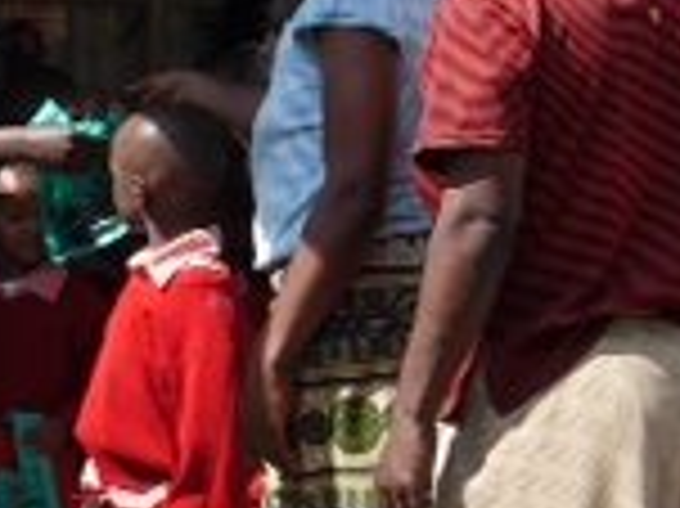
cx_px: -648
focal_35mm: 119
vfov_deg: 12.4
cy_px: 90
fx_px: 2336
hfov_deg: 14.1
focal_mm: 14
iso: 160
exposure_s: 1/320
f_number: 6.3
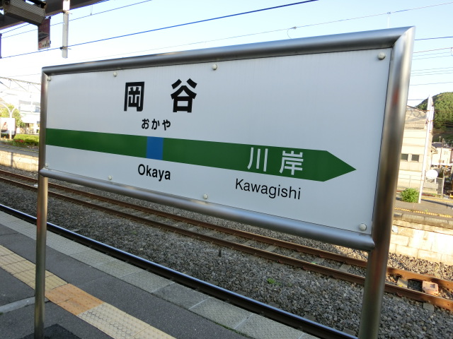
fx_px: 327
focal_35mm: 25
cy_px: 170
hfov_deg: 69.4
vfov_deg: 54.9
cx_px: 226
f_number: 3.5
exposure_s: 1/200
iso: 80
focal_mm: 4.5
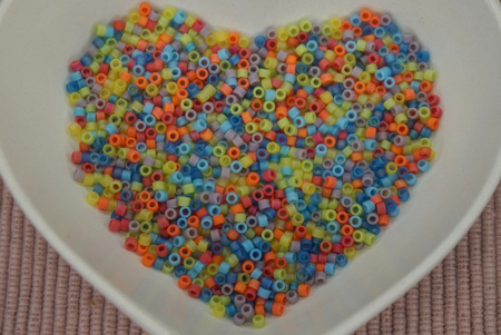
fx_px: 898
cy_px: 168
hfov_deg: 31.2
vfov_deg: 21.1
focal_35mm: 64
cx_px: 250
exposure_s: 1/80
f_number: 5.6
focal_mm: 43
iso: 400
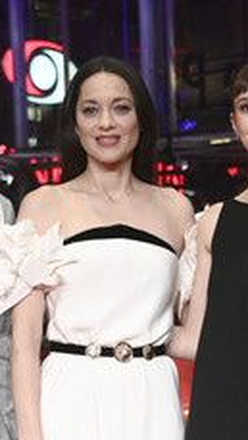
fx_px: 1495
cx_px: 199
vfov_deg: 16.7
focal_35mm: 128
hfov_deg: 9.5
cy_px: 279
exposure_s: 1/250
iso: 5000
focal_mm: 62
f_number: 5.6
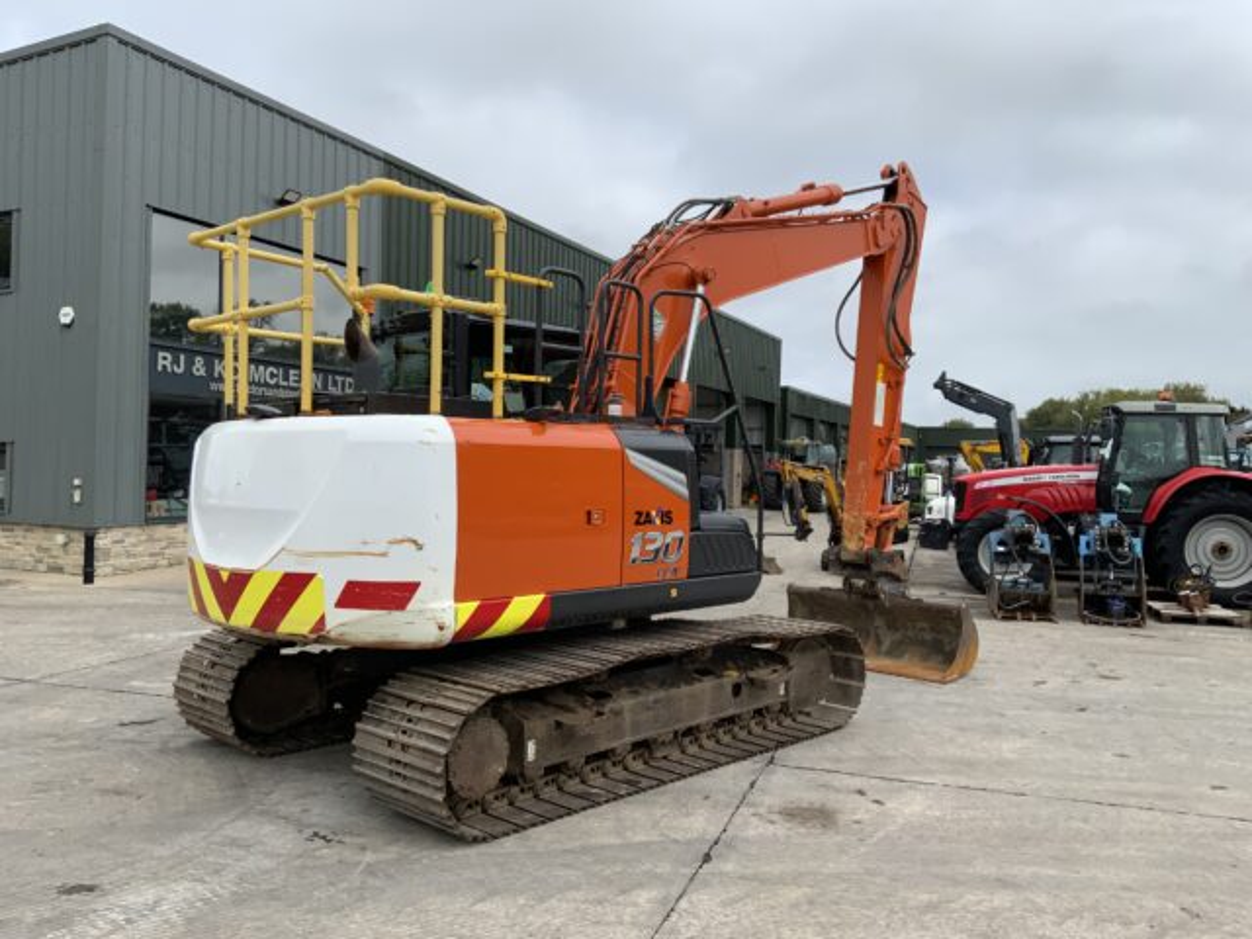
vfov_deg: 48.2
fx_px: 1049
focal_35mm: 29
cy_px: 470
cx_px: 626
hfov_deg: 61.7
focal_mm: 3
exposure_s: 1/1311
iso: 16
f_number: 1.8
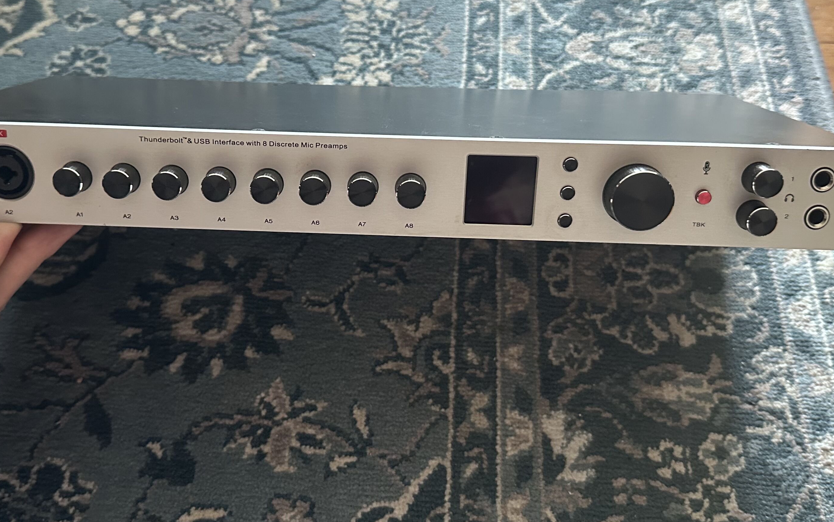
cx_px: 369
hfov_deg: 52.6
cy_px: 237
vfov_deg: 34.4
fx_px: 841
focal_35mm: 37
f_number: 1.78
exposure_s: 1/60
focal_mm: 6.86
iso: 640
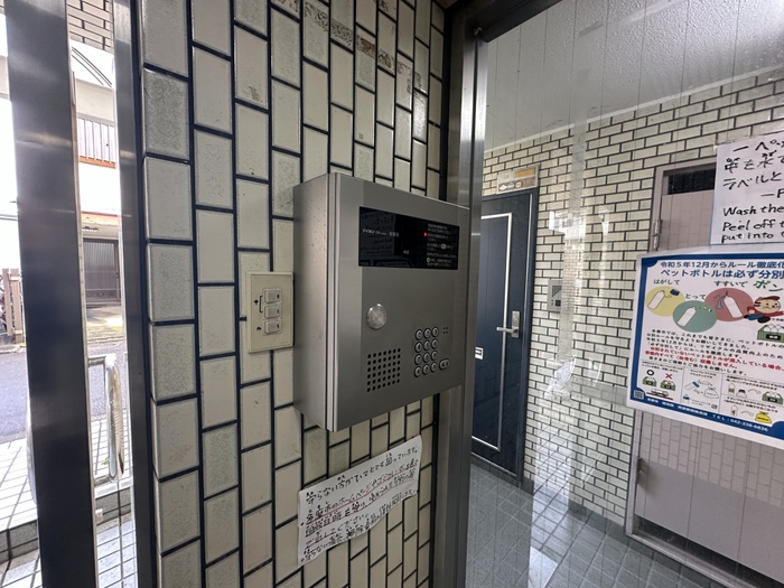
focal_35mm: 14
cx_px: 392
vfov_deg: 85.7
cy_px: 294
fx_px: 317
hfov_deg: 102.1
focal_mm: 2.22
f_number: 2.2
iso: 200
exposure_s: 1/50
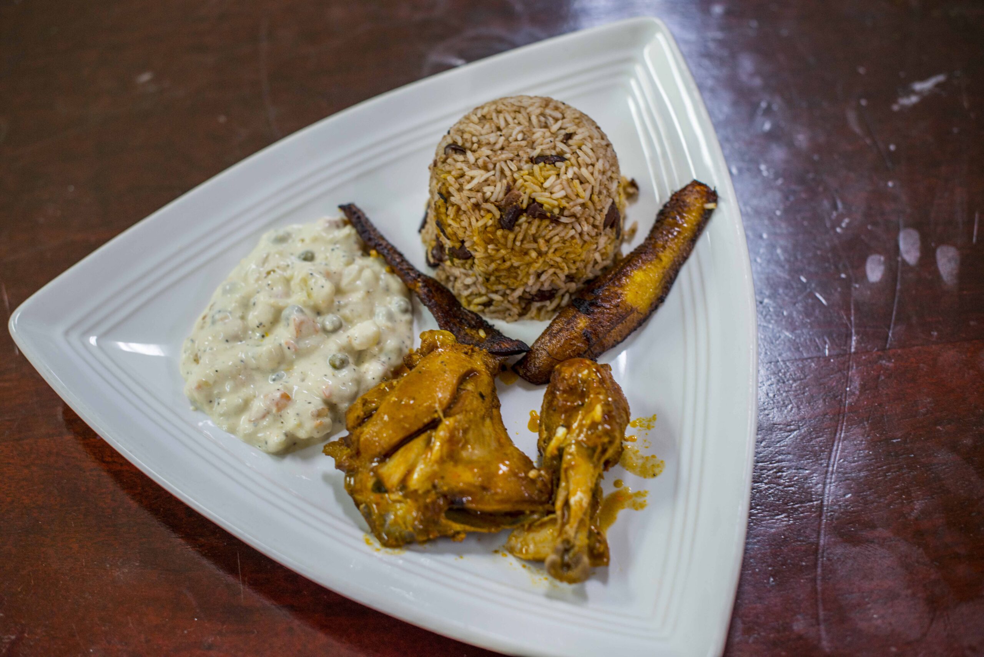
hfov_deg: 39.6
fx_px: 1367
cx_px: 492
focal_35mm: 50
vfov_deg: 27.0
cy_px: 328
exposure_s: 1/80
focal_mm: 50
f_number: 2.8
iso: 1250
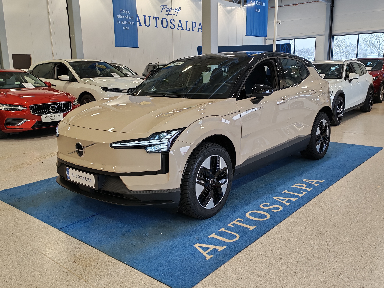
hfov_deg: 55.4
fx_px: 366
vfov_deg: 42.9
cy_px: 144
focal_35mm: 33
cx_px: 192
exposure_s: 1/100
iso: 106
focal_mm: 6.12
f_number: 1.9
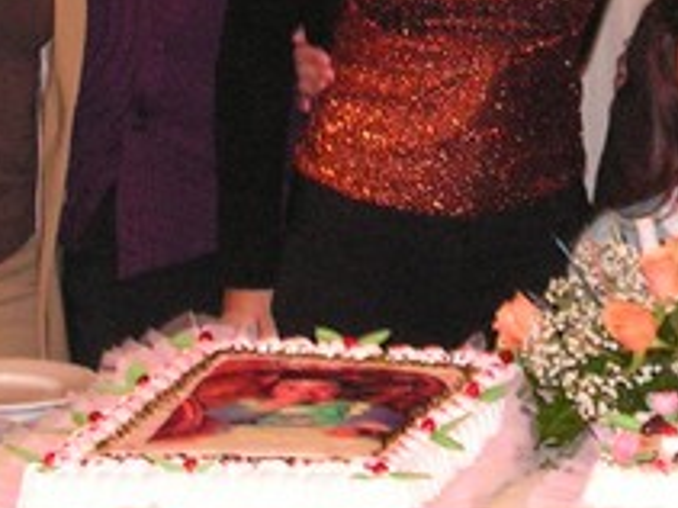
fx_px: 4228
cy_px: -183
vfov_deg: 6.8
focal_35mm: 216
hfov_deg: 9.1
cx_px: 697
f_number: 3.3
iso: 200
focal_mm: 9.6
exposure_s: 1/60
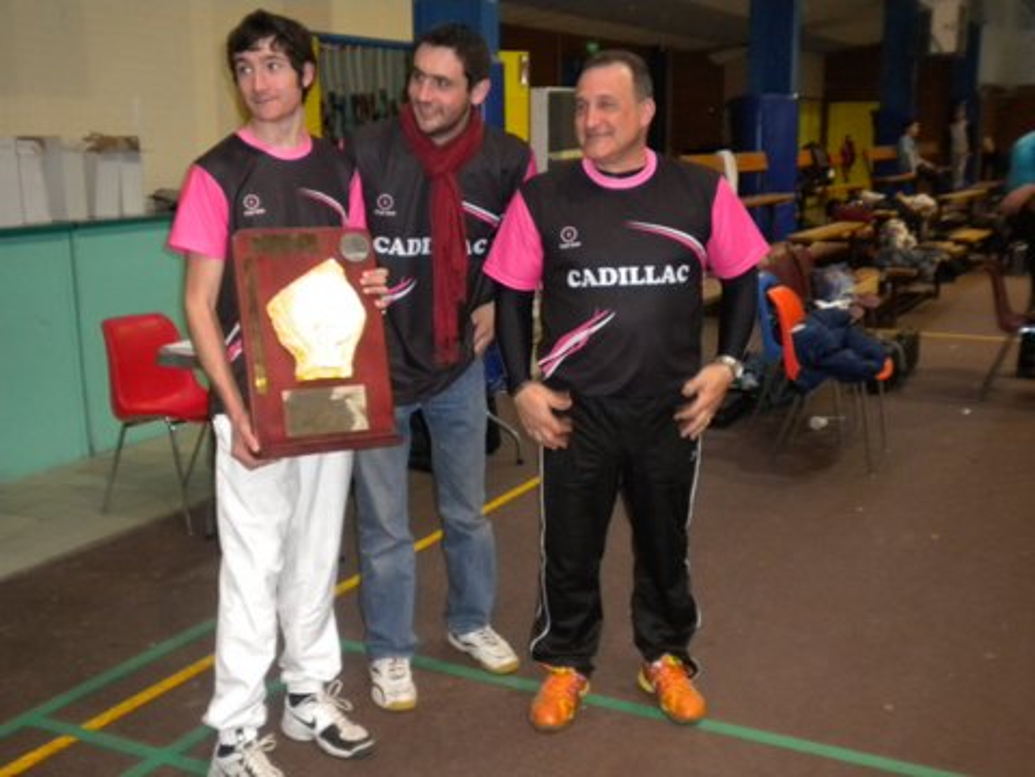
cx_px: 518
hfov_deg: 45.8
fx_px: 1226
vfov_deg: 35.1
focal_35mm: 41
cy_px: 388
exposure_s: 1/30
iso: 400
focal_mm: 7.4
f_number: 3.5
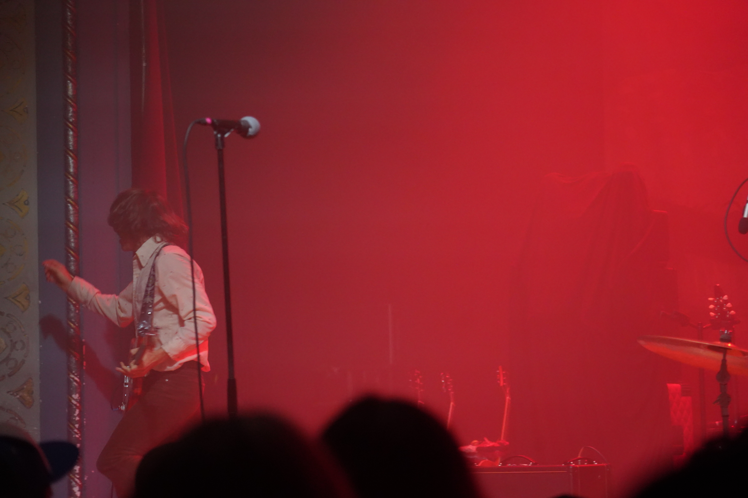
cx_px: 374
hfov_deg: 19.5
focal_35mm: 105
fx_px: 2181
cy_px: 249
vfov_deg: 13.0
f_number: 4
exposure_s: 1/160
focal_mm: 105
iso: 8000
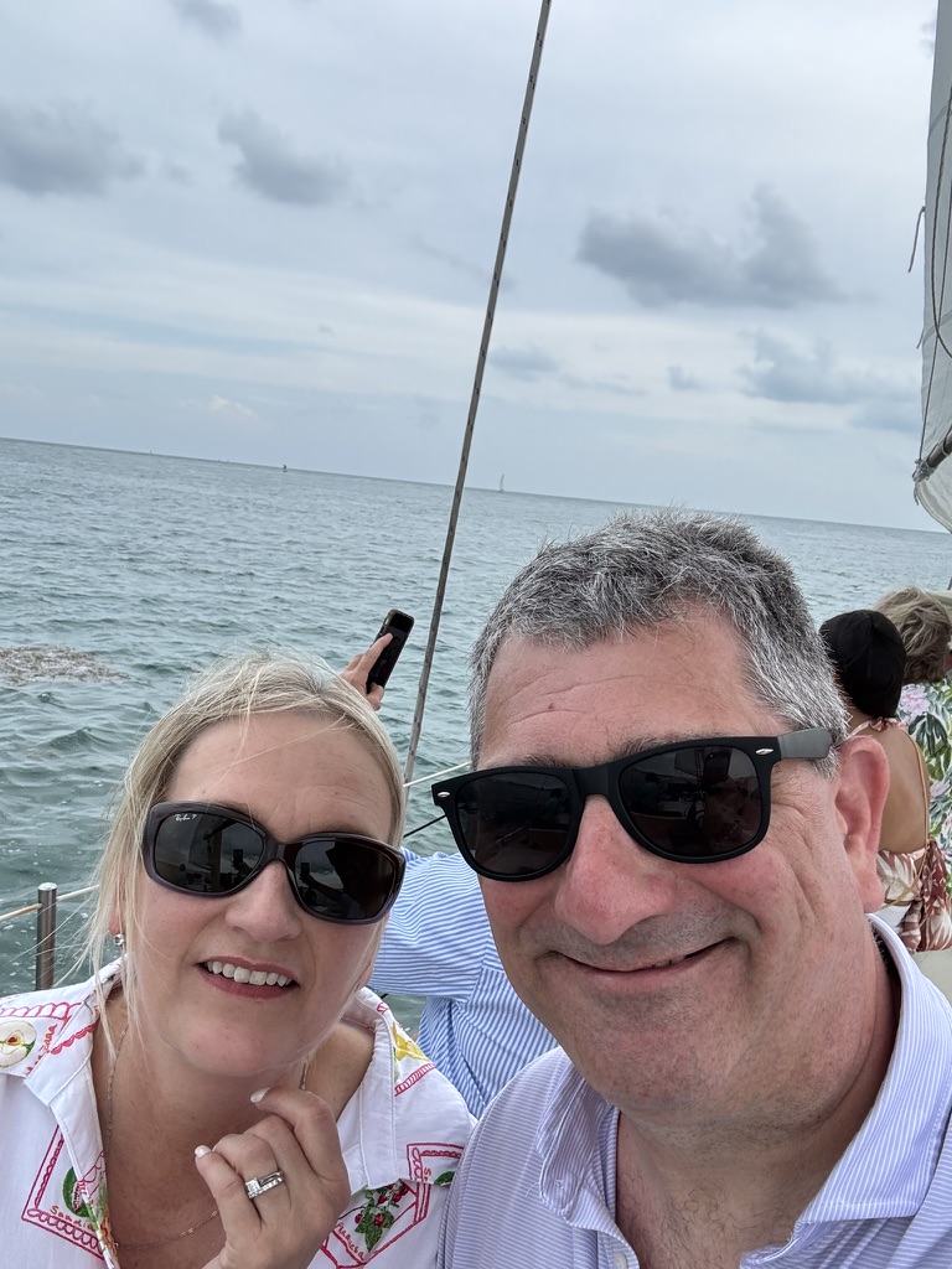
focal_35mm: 30
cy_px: 634
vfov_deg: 60.0
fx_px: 1100
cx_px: 476
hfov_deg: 46.8
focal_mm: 2.69
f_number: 1.9
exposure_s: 1/224
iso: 25
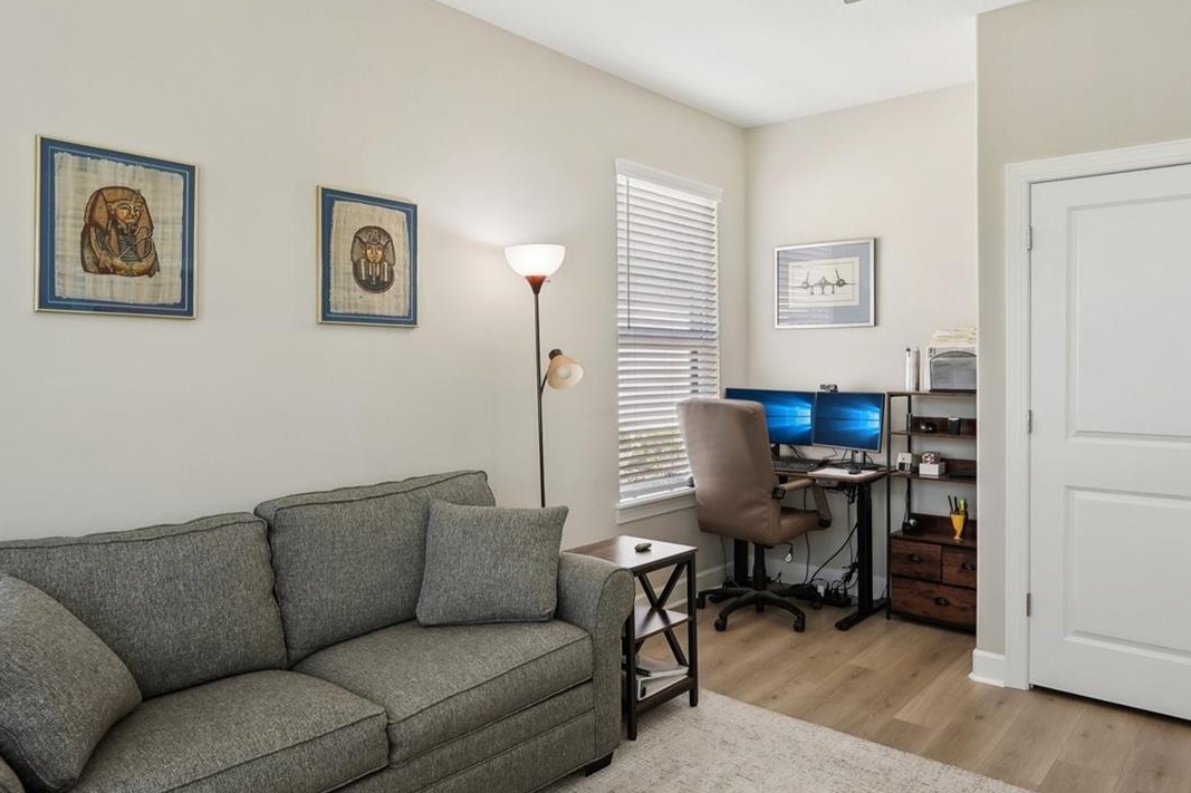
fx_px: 819
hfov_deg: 71.7
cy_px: 337
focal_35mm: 25
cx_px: 681
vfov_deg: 51.5
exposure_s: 1/40
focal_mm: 16.5
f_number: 7.1
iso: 400
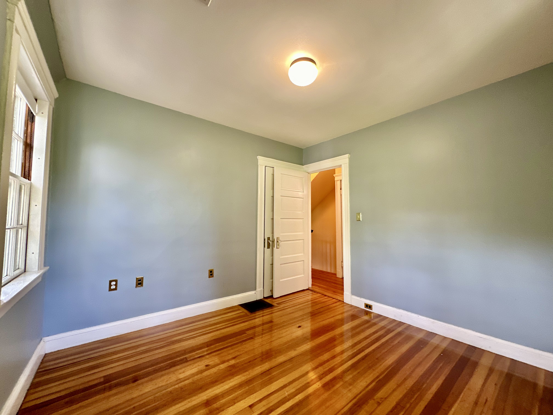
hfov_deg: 102.1
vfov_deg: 85.7
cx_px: 276
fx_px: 224
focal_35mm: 14
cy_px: 208
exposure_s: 1/60
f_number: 2.2
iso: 250
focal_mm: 2.22
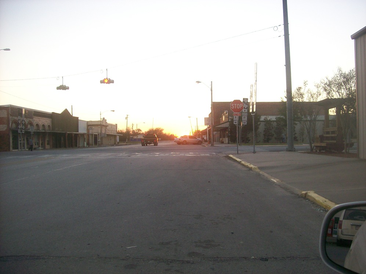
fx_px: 380
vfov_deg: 39.6
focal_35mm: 36
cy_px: 137
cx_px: 183
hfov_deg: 51.4
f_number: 2.7
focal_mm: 6
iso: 80
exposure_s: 1/115
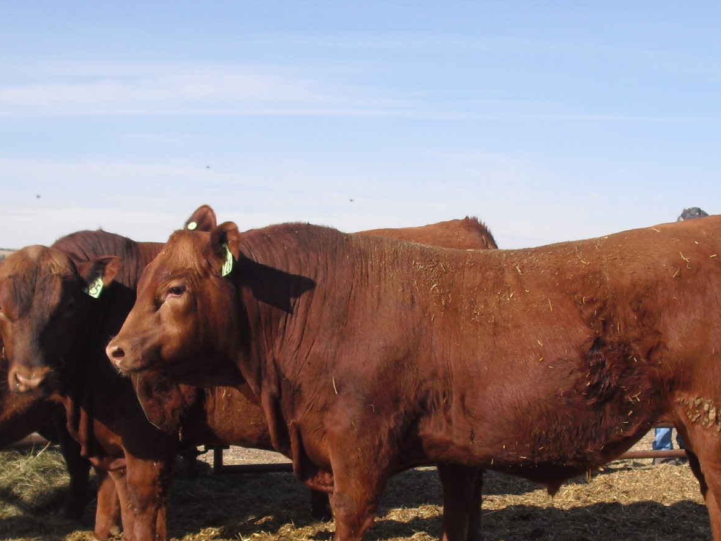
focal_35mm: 63
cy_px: 378
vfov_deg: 23.1
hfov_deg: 30.7
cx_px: 333
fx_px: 1312
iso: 64
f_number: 7.8
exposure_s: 1/125
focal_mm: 6.3
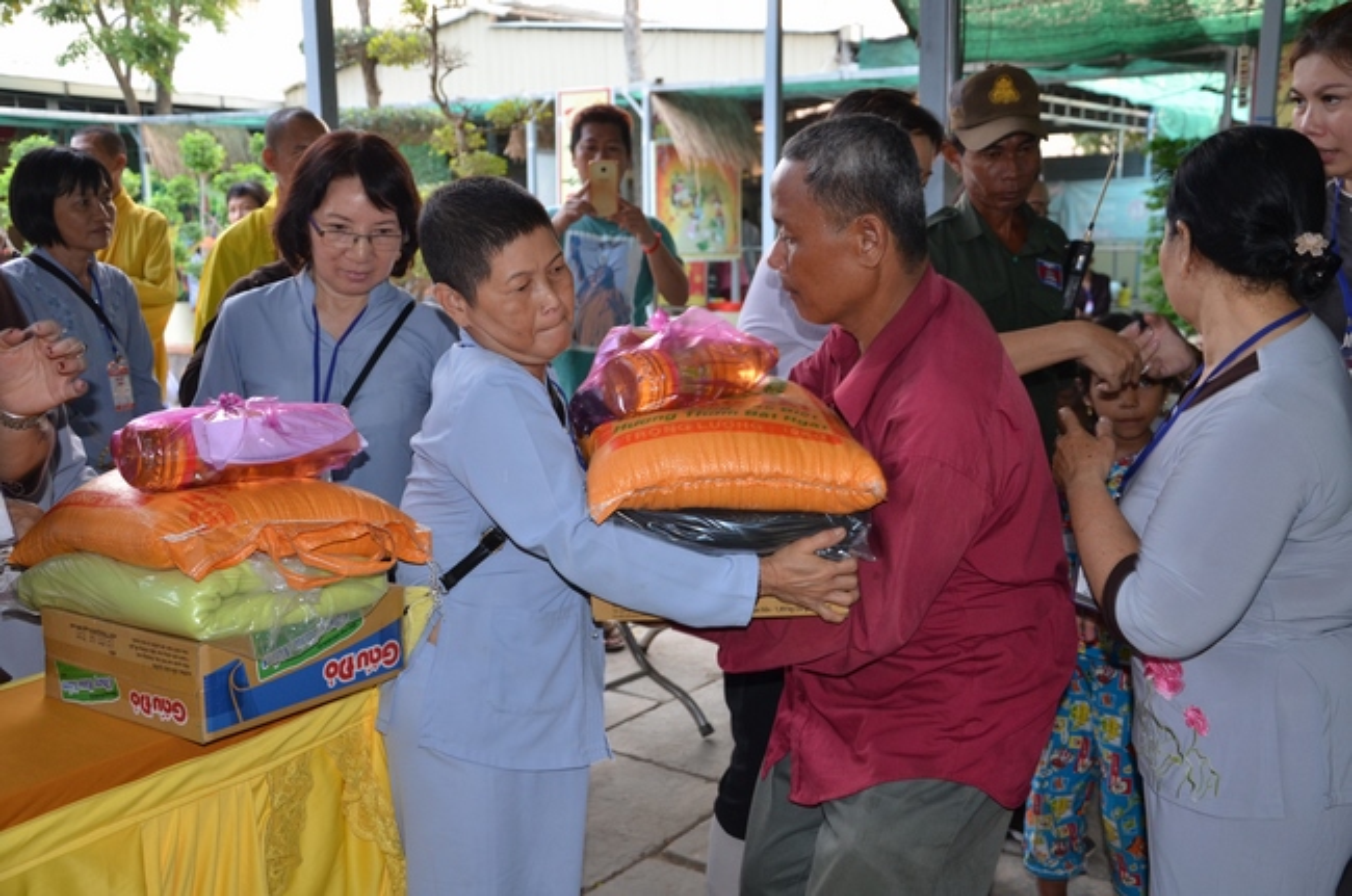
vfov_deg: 35.4
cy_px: 448
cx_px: 676
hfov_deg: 51.4
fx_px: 1406
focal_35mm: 38
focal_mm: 25
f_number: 4.5
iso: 640
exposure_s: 1/60
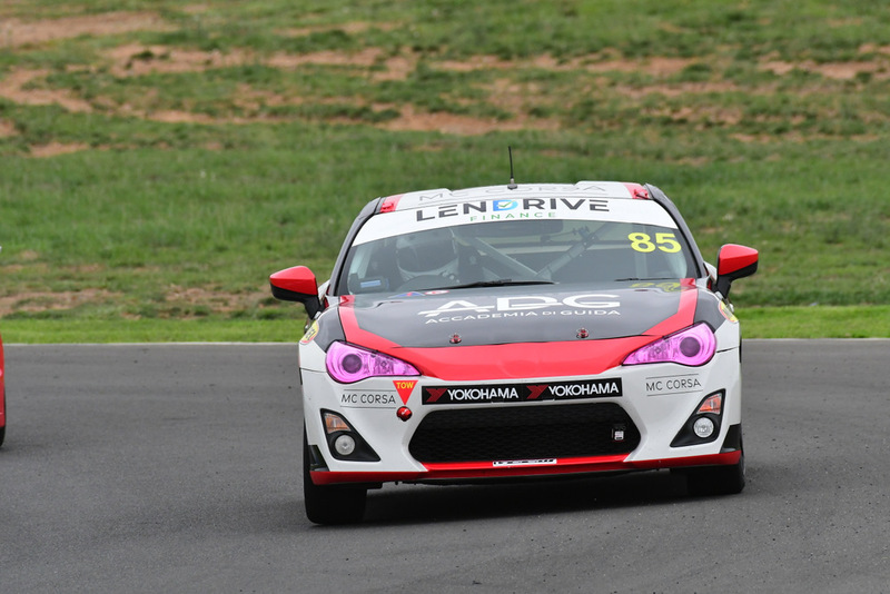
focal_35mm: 750
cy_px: 297
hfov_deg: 2.7
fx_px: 18547
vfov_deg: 1.8
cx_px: 445
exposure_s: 1/640
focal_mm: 500
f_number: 10
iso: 1600
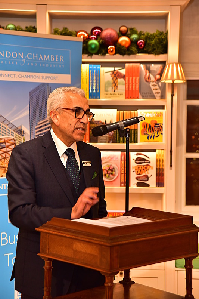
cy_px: 150
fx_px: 705
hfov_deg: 16.1
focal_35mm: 85
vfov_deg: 23.9
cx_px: 100
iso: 1600
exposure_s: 1/50
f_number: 5
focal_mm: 85
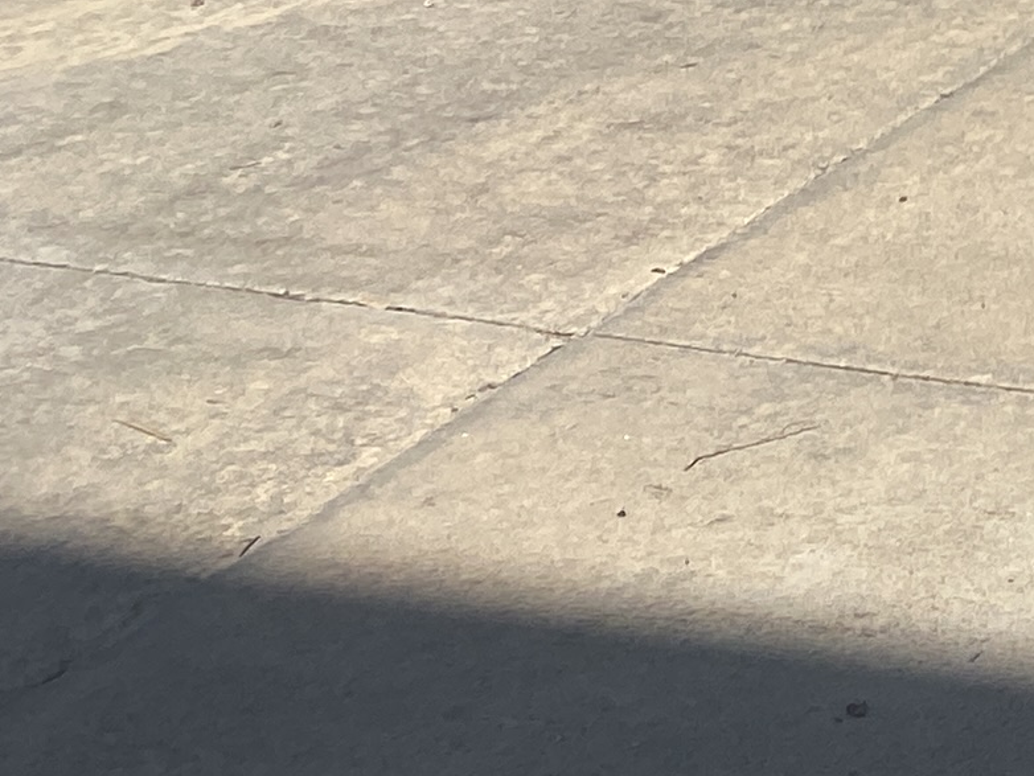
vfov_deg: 9.7
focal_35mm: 134
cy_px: -1147
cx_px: 2613
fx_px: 4004
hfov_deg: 11.6
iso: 32
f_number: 1.8
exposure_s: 1/3205
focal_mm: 4.25
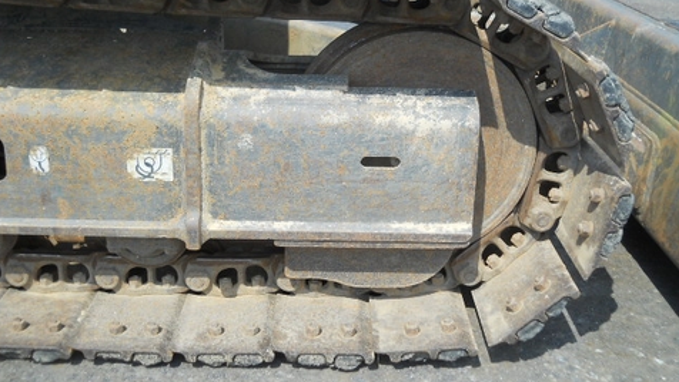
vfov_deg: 26.5
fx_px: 810
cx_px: 338
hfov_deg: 45.5
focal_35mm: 45
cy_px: 148
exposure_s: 1/250
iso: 80
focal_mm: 6.72
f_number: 5.5
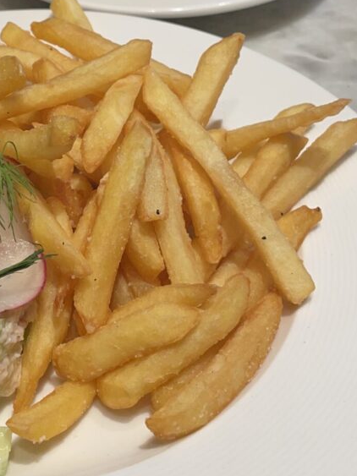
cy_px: 108
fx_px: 990
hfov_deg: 19.8
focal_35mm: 72
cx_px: 0
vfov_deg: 26.6
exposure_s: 1/100
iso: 80
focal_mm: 4.2
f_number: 1.6
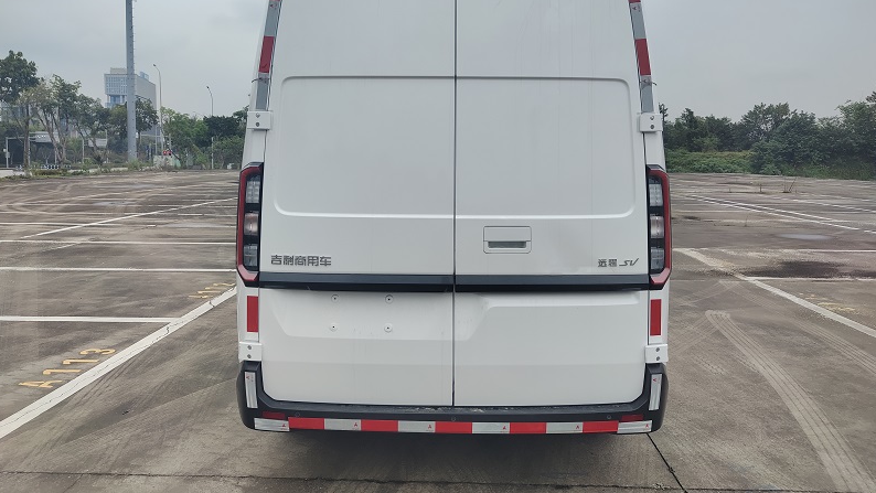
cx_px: 439
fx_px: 627
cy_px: 206
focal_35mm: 27
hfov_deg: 69.8
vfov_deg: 42.8
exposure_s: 1/1153
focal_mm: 5.59
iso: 50
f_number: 1.88
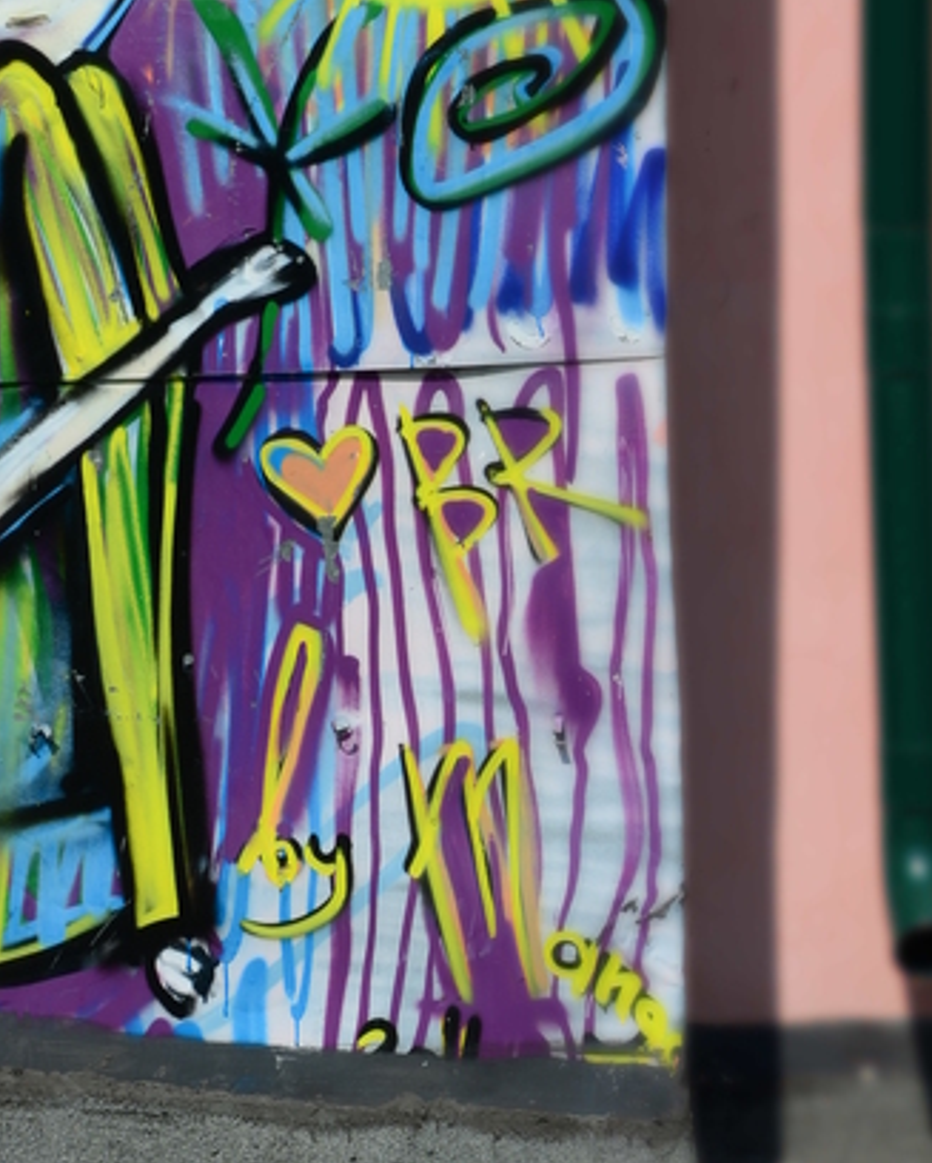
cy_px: -251
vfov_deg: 6.0
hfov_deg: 4.8
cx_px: 43
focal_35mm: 322
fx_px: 11099
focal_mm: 85
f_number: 10
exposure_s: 1/320
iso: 100
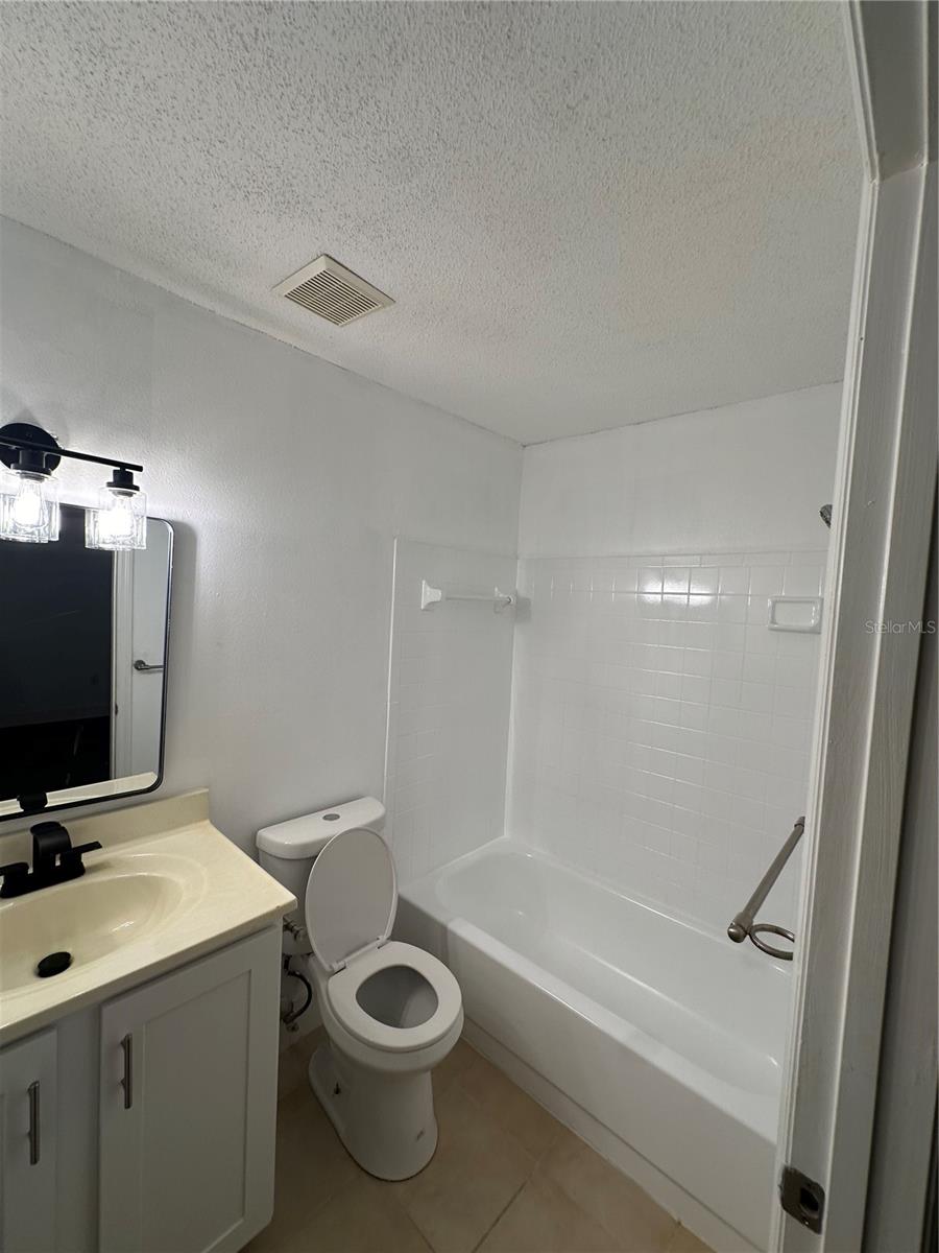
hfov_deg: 85.7
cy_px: 626
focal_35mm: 14
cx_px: 470
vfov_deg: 102.1
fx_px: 506
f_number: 2.2
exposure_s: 1/120
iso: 50
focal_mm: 2.22
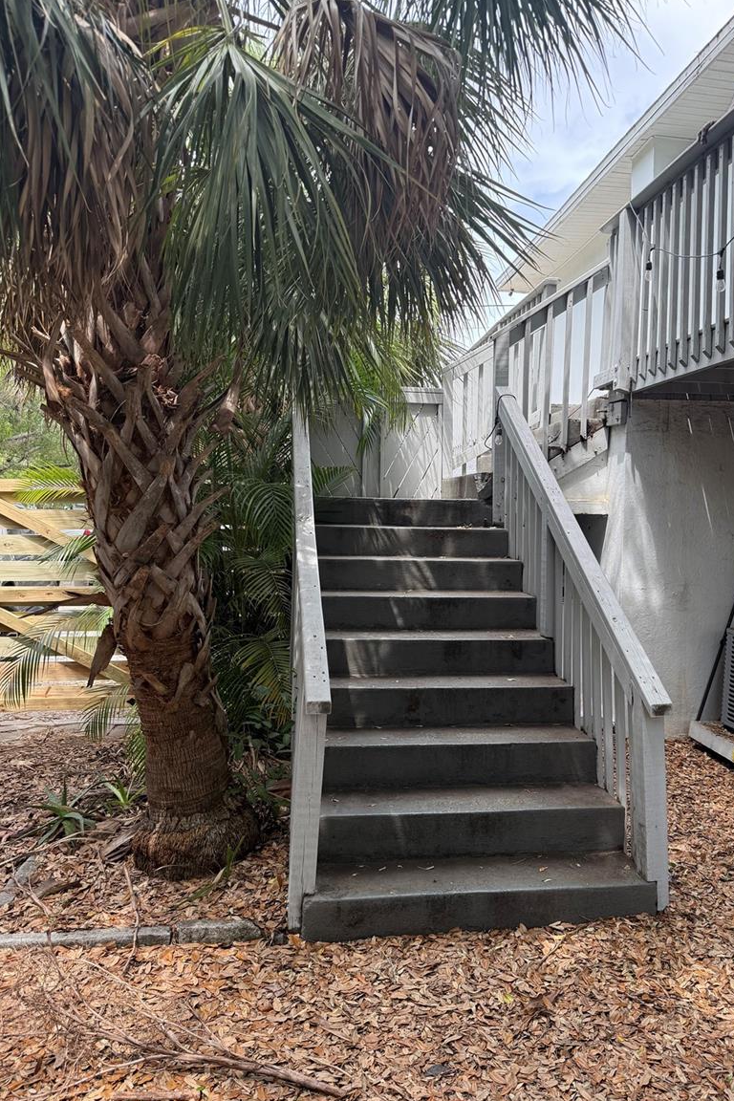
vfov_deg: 69.4
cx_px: 413
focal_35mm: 26
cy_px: 552
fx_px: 795
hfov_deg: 49.4
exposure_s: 1/532
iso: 100
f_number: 1.78
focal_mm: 6.76
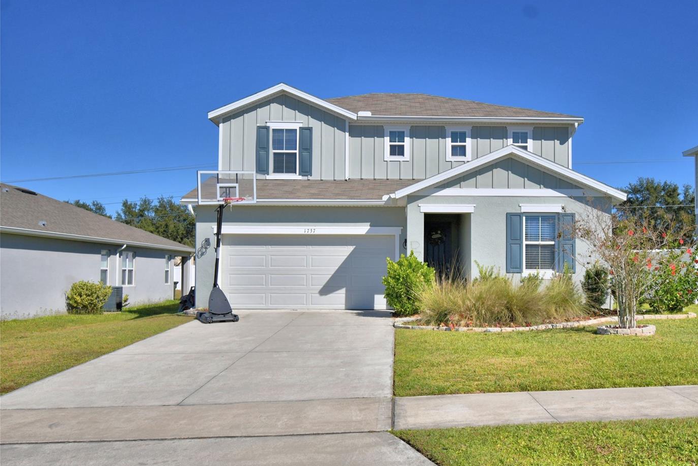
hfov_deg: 54.2
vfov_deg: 37.8
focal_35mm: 35
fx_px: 679
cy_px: 251
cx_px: 407
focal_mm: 20
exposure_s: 1/1600
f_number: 5.6
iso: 100
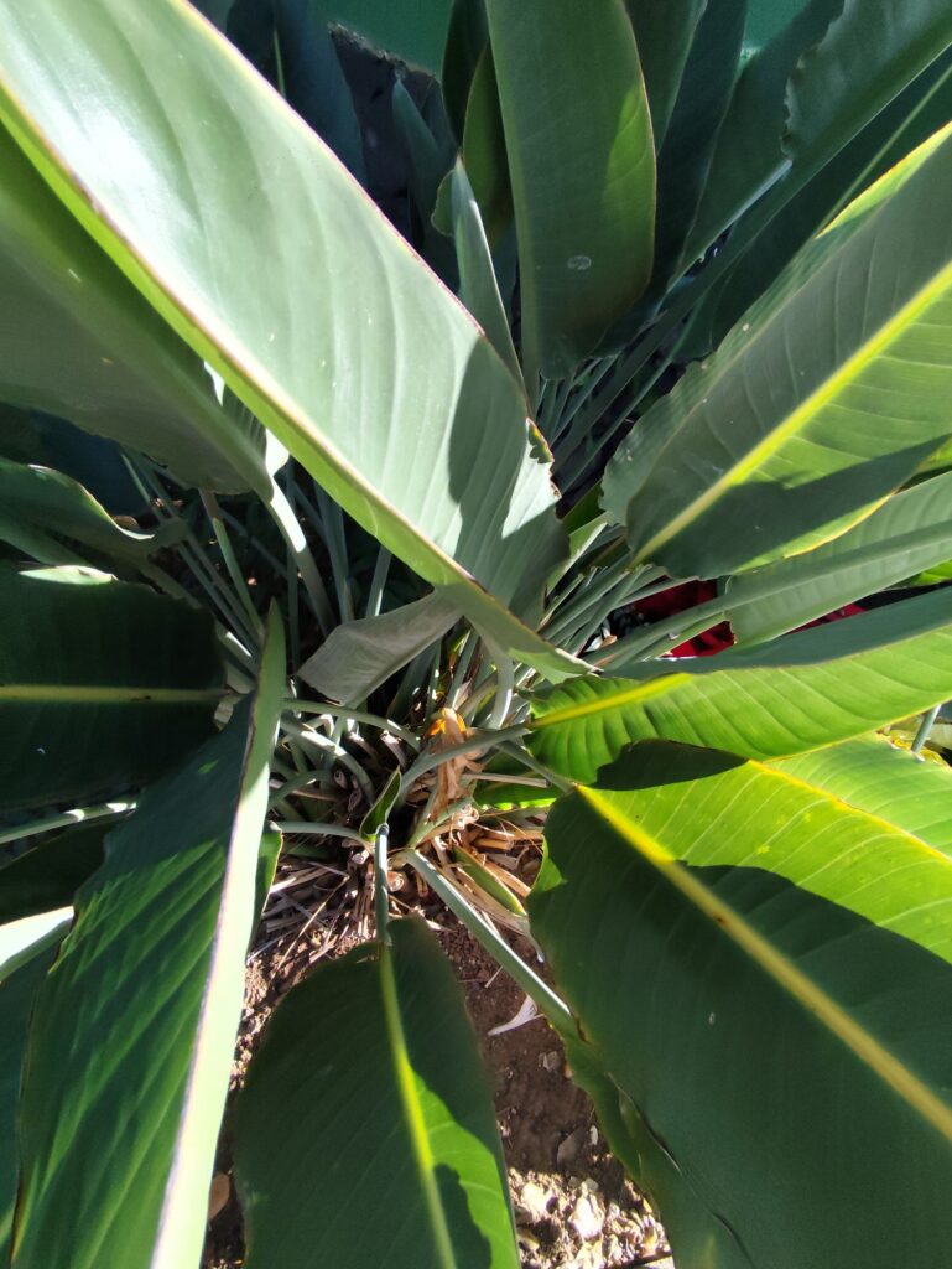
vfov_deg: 94.5
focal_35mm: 16
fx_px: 586
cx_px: 476
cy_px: 634
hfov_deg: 78.2
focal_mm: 1.65
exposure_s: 1/505
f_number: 2.2
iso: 50
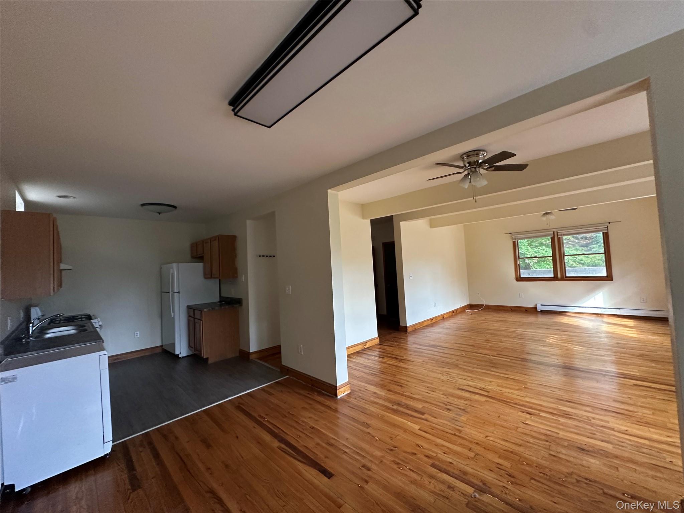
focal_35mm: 14
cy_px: 256
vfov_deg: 85.7
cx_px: 342
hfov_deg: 102.1
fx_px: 277
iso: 320
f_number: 2.2
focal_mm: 2.22
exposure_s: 1/74
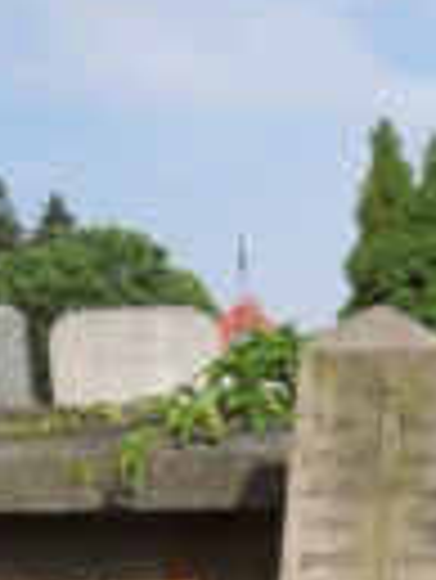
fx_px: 1140
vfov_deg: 24.5
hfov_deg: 21.2
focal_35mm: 68
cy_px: 773
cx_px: 391
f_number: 6.6
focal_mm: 4.5
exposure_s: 1/1000
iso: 400
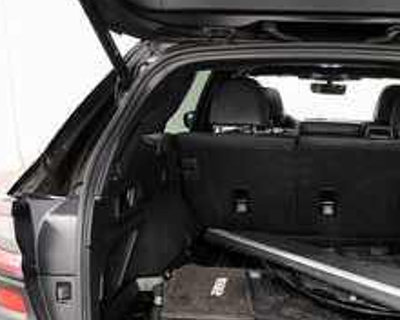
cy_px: 219
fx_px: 545
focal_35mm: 46
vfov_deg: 32.4
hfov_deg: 38.6
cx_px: 327
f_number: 5.6
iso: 3200
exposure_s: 1/80
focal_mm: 18
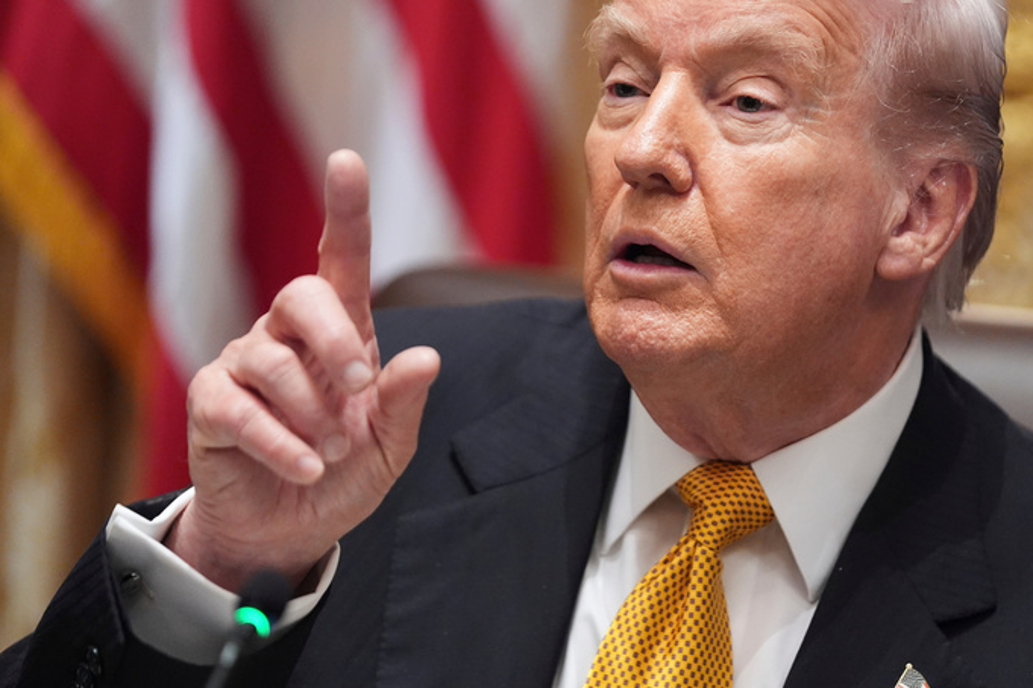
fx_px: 7804
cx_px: 636
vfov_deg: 5.1
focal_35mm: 272
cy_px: 336
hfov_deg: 7.6
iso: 3200
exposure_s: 1/320
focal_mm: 181
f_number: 2.8
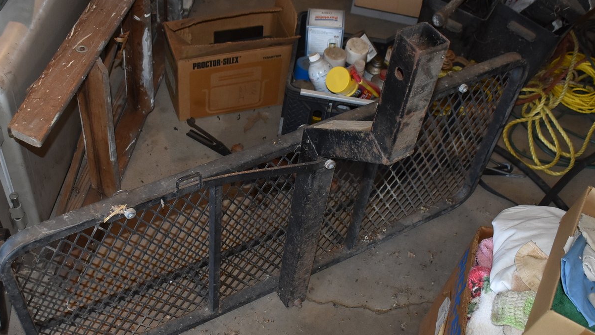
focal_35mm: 40
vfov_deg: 29.7
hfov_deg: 50.3
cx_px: 256
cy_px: 190
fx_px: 631
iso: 800
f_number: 3.5
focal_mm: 18
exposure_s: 1/160
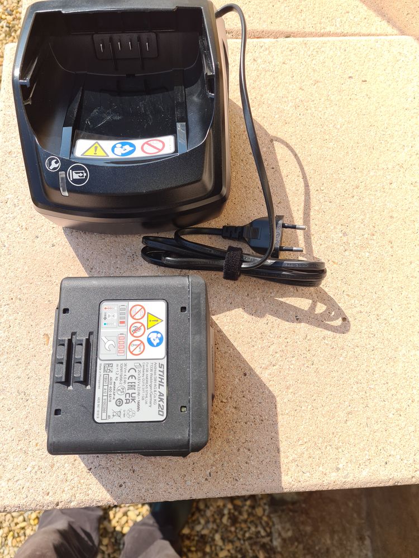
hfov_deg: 53.1
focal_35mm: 26
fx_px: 420
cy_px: 279
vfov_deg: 67.3
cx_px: 210
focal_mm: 5.4
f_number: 1.8
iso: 50
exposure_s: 1/2041
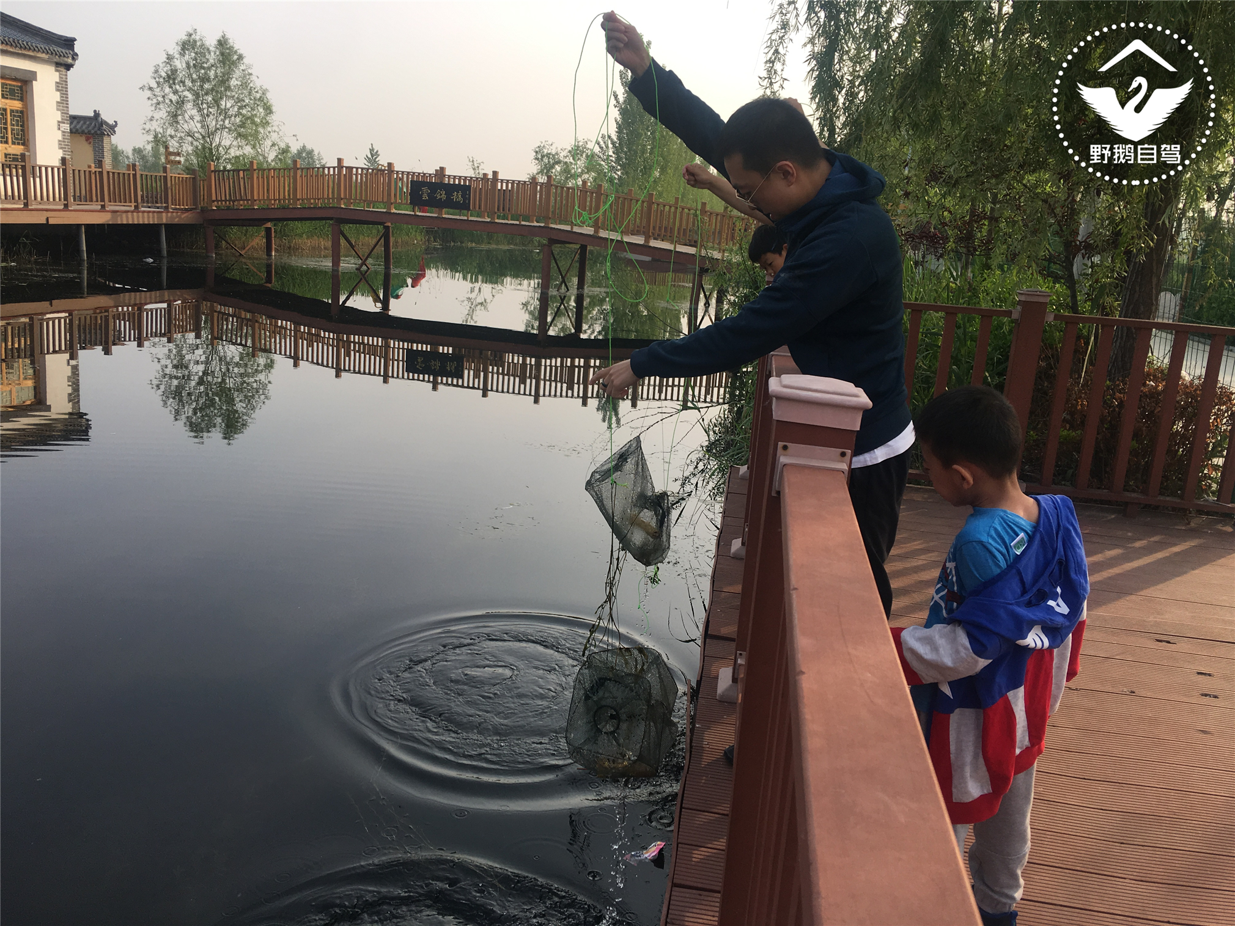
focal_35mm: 29
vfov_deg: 48.2
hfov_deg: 61.7
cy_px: 463
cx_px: 618
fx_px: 1035
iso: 25
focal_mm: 4.15
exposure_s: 1/615
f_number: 2.2
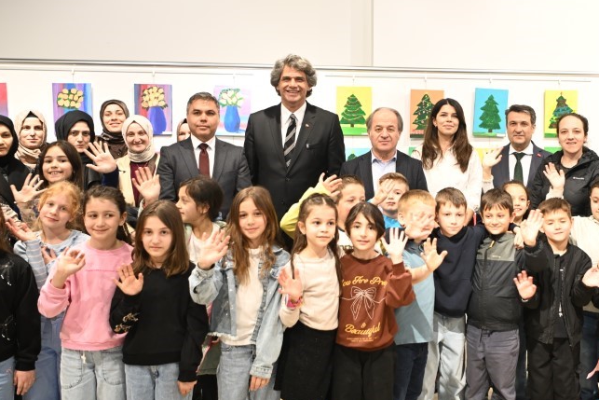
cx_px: 427
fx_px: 716
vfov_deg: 31.0
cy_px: 145
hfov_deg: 44.3
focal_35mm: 43
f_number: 2.8
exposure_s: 1/200
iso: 1000
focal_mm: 24
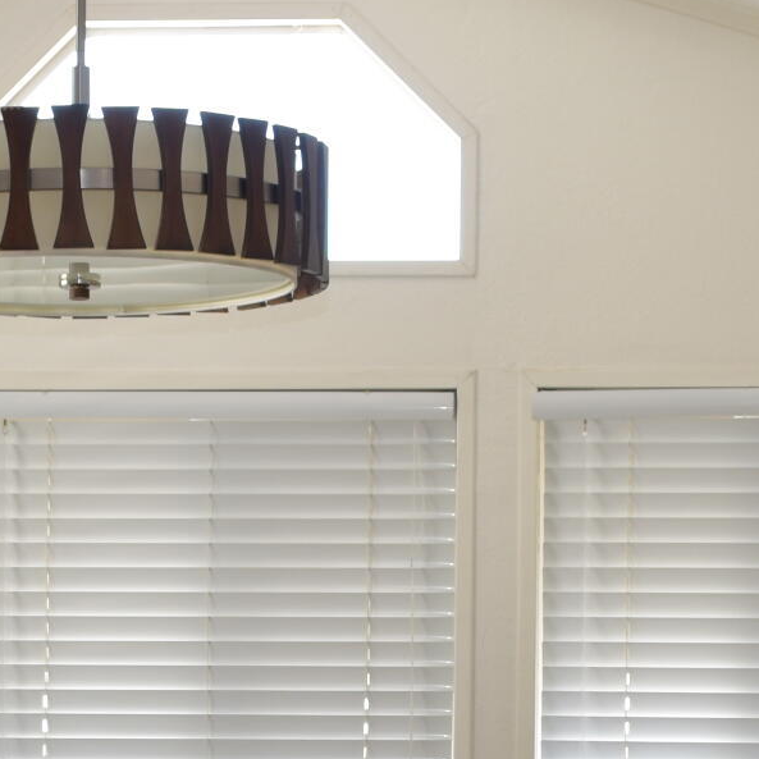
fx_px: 3200
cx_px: 255
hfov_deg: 13.5
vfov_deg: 13.1
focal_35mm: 129
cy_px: 936
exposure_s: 1/50
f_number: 3.5
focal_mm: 20
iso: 200
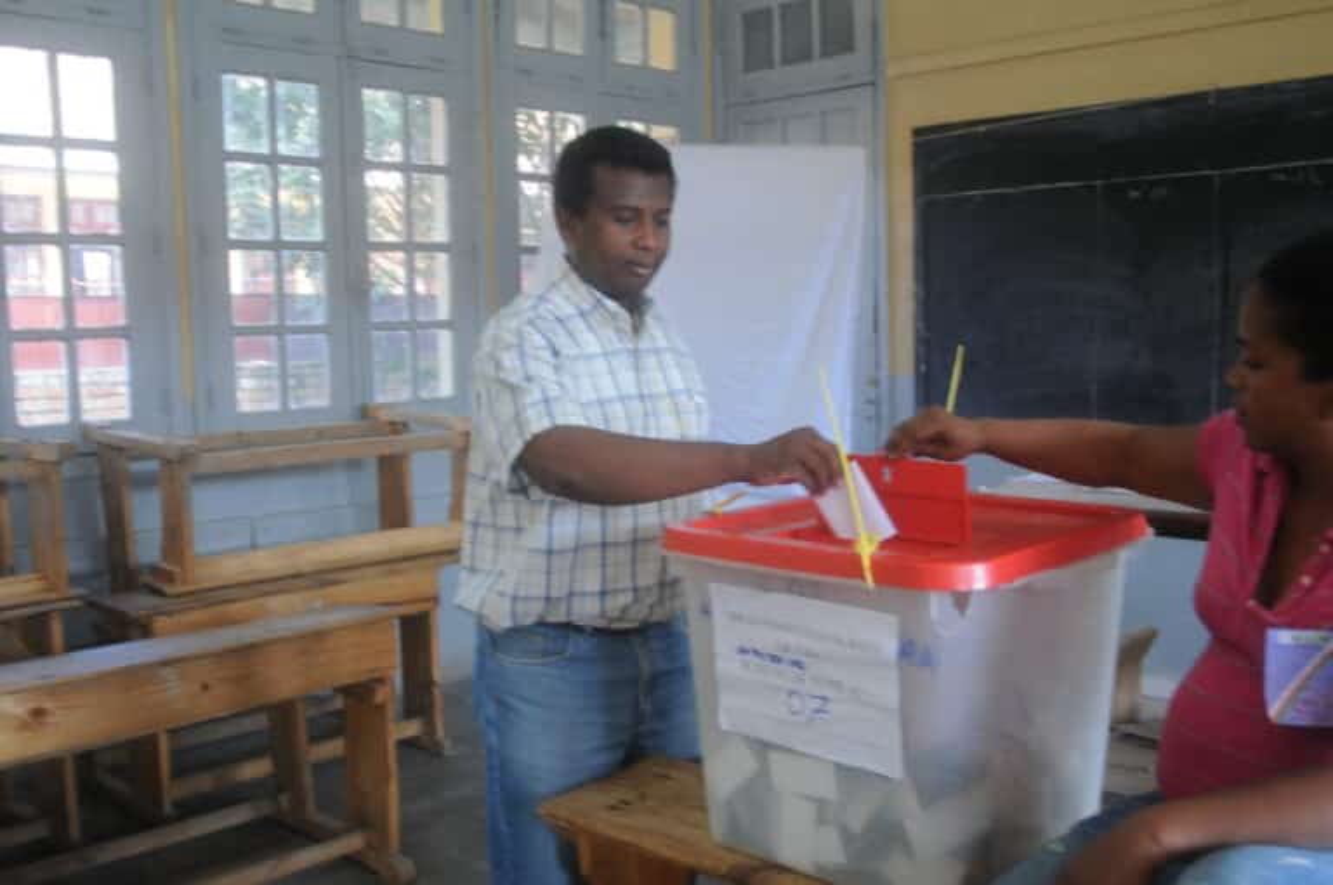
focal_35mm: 36
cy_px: 442
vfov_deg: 36.8
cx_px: 666
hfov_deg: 53.2
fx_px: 1331
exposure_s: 1/60
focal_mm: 24
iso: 400
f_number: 3.8
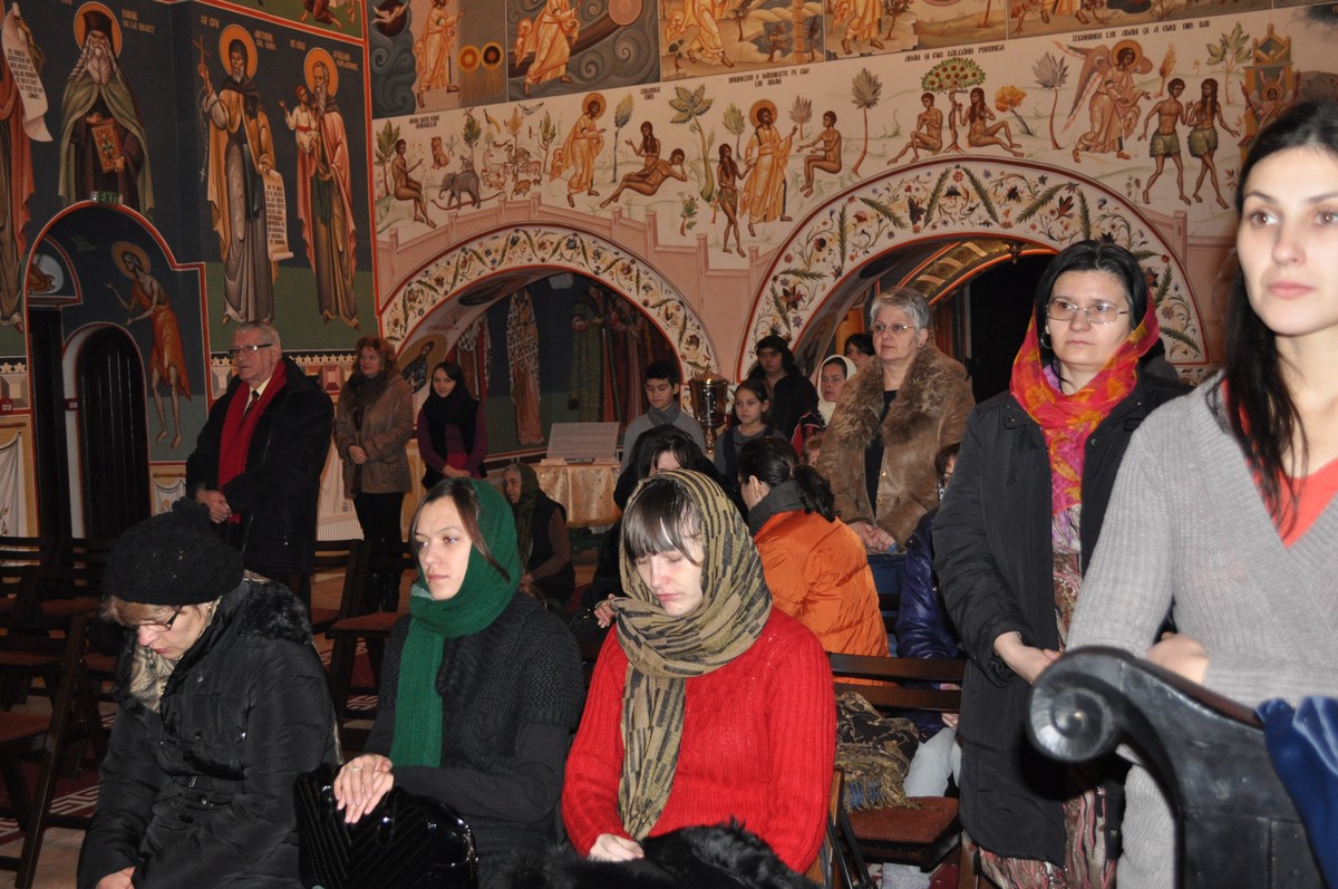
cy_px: 444
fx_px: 1559
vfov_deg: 31.8
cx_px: 669
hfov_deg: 46.4
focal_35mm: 42
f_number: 4.5
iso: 800
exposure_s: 1/60
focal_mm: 28
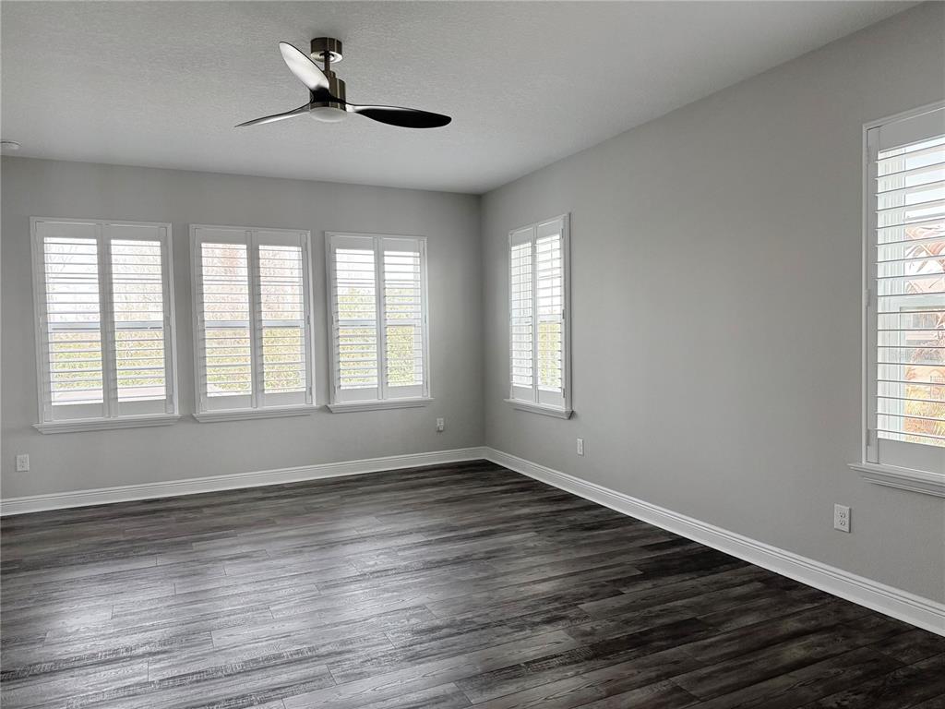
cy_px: 354
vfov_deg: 56.8
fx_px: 655
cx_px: 472
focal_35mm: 24
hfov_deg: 71.6
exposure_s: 1/235
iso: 200
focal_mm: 6.76
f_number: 1.78
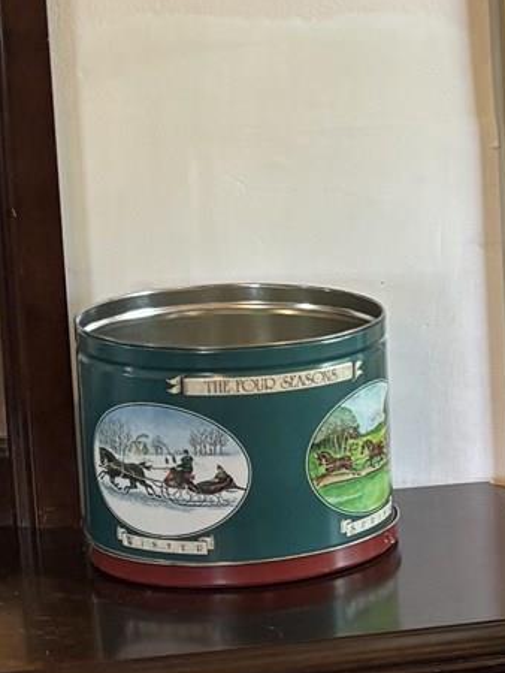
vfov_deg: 14.8
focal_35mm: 133
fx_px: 2585
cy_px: 423
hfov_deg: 10.4
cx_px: 979
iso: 80
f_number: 1.6
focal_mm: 5.96
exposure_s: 1/60
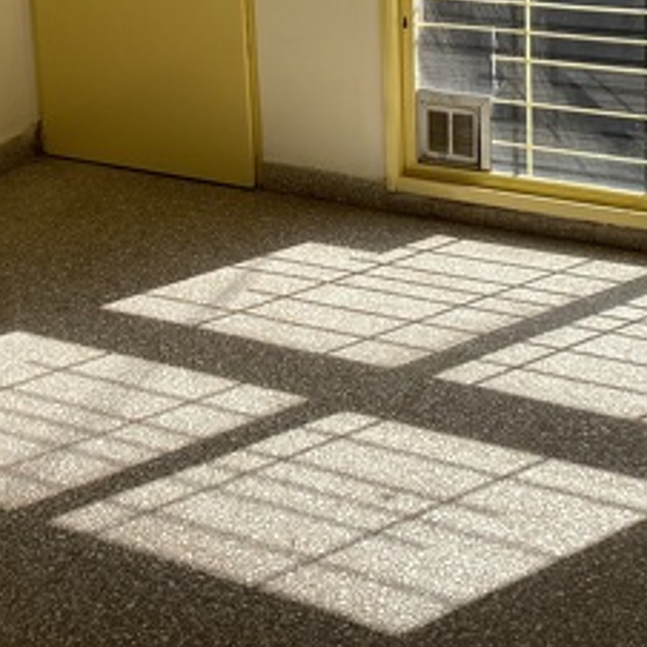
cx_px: 255
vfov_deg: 25.0
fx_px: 1375
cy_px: -23
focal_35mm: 65
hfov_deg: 26.4
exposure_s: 1/1007
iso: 32
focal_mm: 4.25
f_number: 1.8
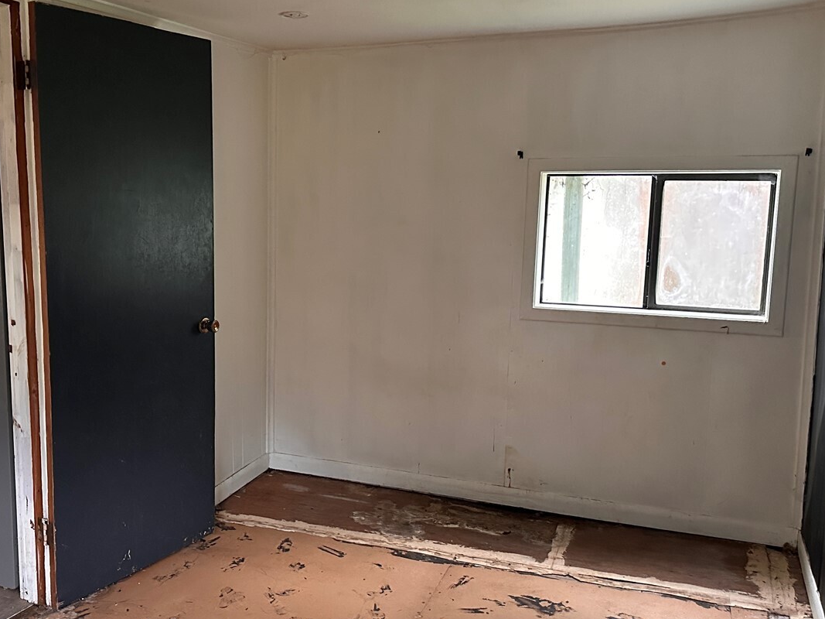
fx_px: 858
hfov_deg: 50.7
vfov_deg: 39.6
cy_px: 327
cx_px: 298
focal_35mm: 36
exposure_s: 1/47
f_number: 1.78
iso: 1000
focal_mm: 6.86
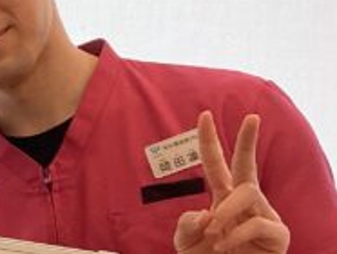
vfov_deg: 11.5
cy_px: 221
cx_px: -226
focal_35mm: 128
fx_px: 1248
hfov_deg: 14.0
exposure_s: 1/120
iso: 40
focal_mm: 3.3
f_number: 2.4
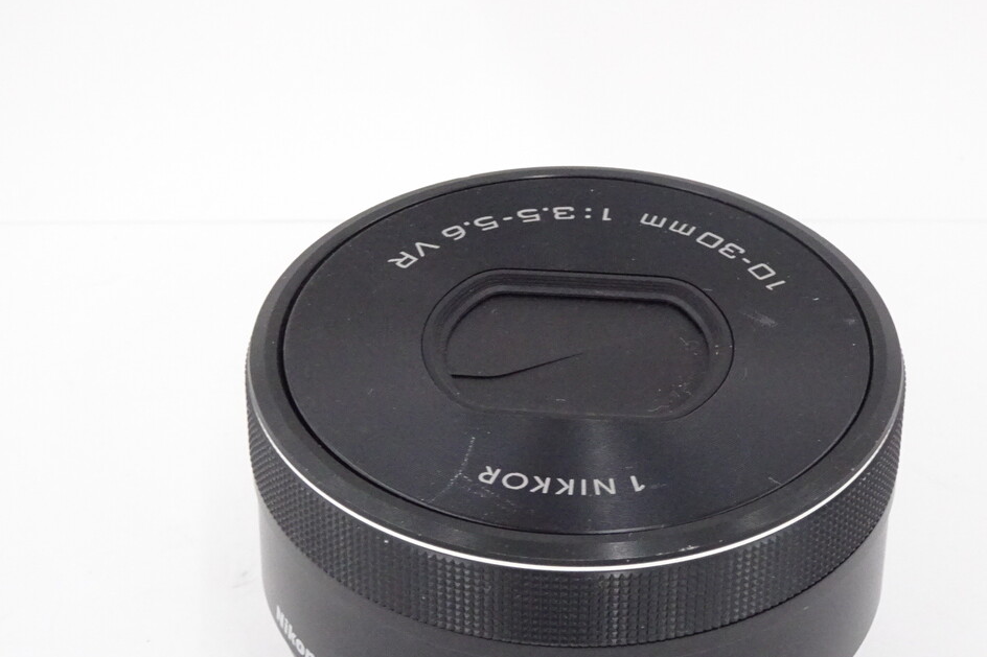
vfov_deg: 11.5
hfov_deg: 17.2
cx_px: 594
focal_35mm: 119
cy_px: 432
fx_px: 3262
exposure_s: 1/100
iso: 800
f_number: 5
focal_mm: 15.45
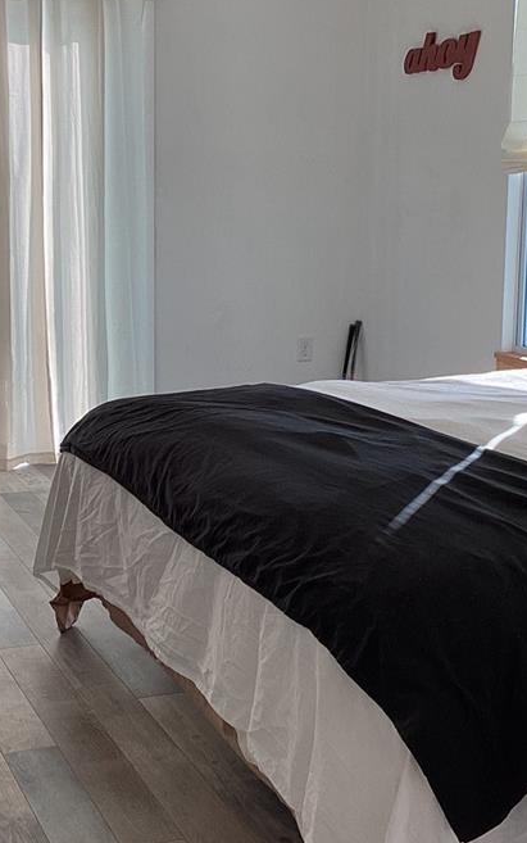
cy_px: 432
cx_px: 155
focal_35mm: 60
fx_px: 1378
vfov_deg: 34.0
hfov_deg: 21.5
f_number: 2.4
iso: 25
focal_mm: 3.3
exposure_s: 1/121
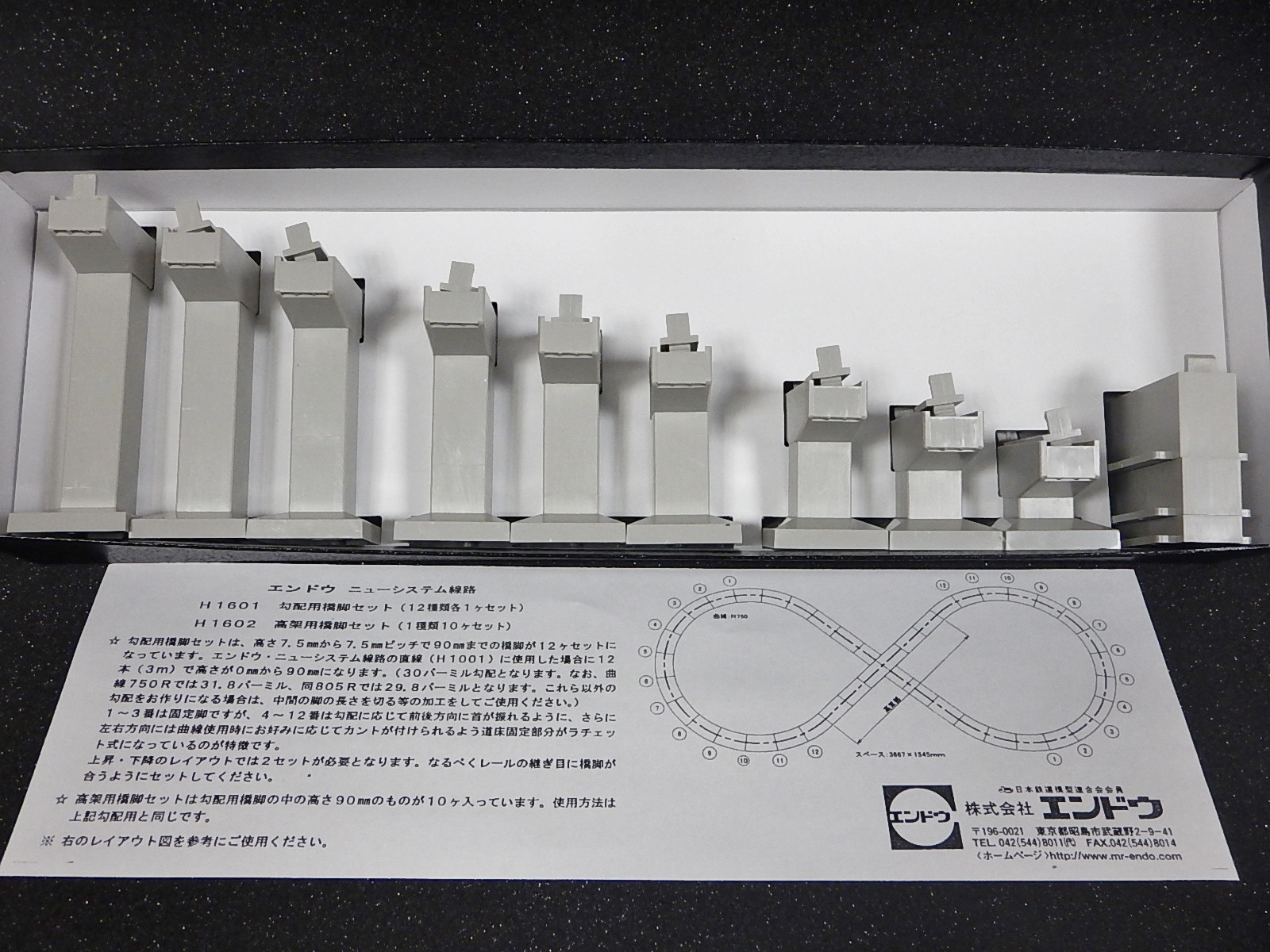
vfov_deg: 38.7
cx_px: 635
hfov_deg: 50.1
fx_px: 1357
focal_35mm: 37
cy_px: 476
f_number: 4.2
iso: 400
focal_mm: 6.6
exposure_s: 1/100
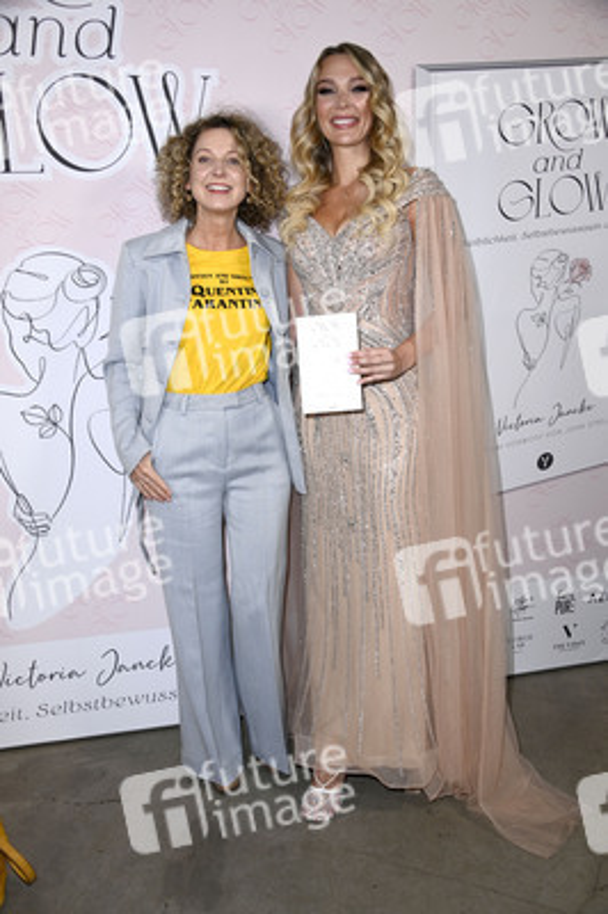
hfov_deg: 41.0
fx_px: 812
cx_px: 304
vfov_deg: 58.8
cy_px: 457
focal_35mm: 32
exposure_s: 1/250
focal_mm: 32
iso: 640
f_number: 4.5
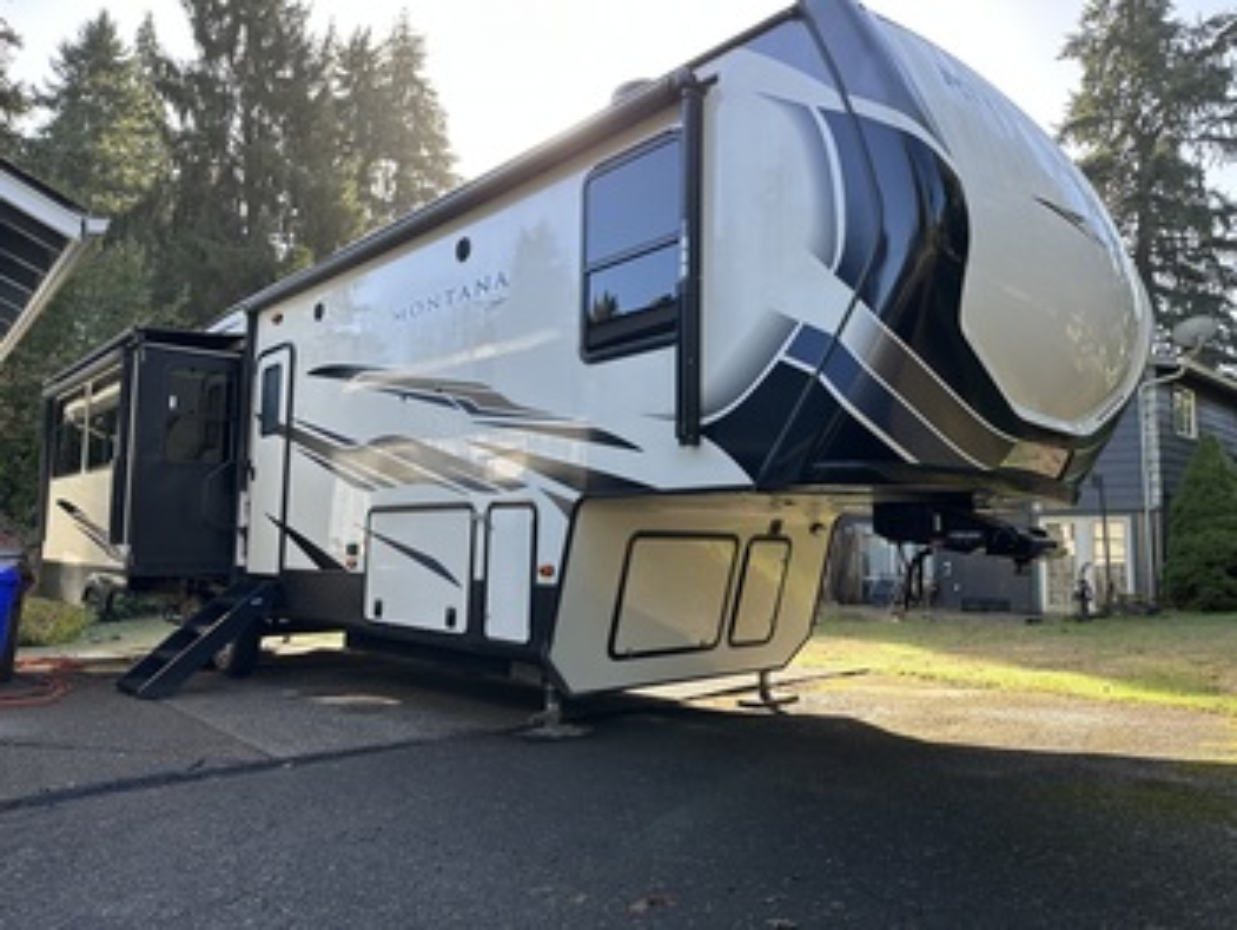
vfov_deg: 56.9
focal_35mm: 24
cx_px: 618
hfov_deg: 71.6
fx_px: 858
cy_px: 465
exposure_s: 1/564
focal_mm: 6.86
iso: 80
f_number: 1.78
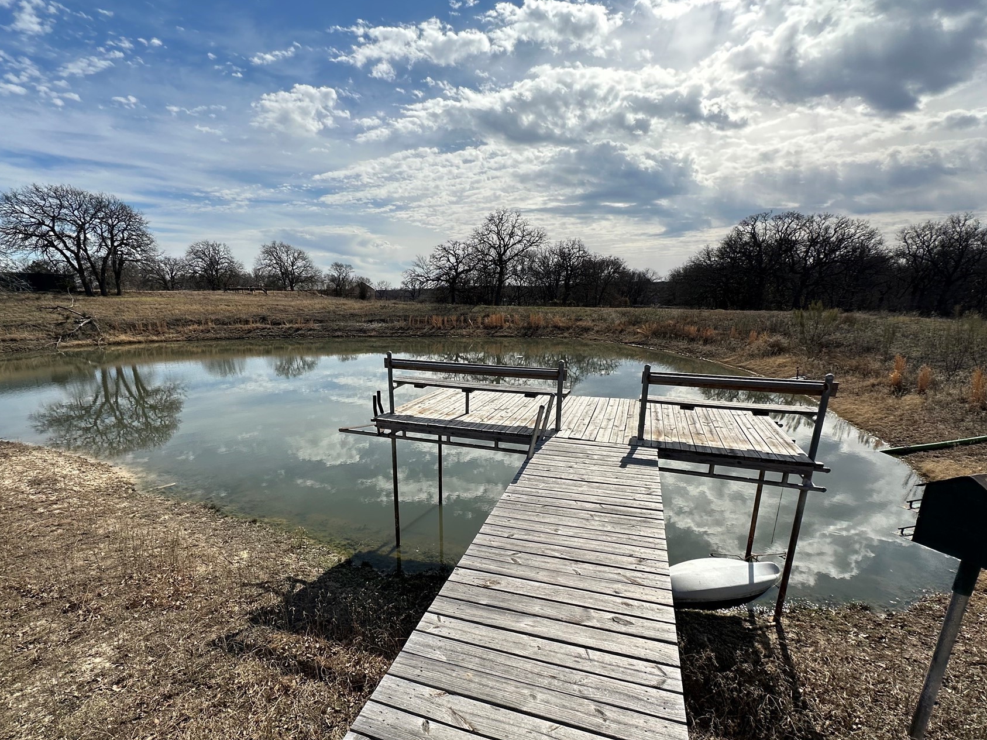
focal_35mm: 17
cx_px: 454
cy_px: 427
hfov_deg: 90.8
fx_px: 485
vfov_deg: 74.2
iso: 40
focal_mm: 2.22
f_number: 2.2
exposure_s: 1/3040
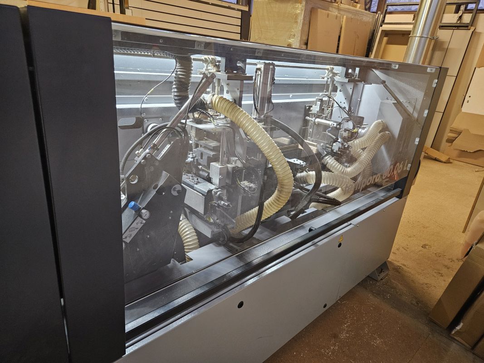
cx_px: 242
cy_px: 182
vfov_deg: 58.9
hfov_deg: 73.9
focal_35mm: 23
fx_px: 322
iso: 640
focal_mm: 5.4
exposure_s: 1/33.3
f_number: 1.8
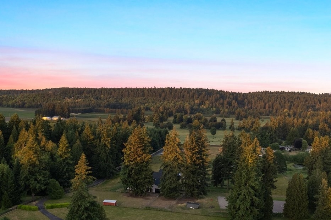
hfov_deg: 48.1
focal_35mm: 40
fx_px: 368
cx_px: 131
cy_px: 184
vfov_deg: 32.3
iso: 100
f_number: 2.8
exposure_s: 1/160
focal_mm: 8.38
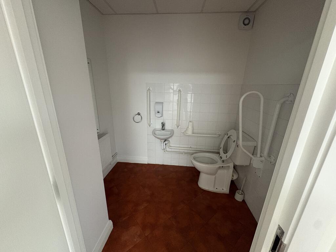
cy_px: 126
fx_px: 136
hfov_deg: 102.1
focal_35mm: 14
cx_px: 168
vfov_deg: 85.7
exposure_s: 1/50
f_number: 2.2
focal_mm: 2.22
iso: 500
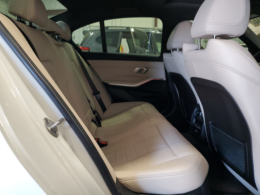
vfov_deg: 51.4
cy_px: 101
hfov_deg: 65.3
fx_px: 203
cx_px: 130
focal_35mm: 27
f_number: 1.5
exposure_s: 1/60.2
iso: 114
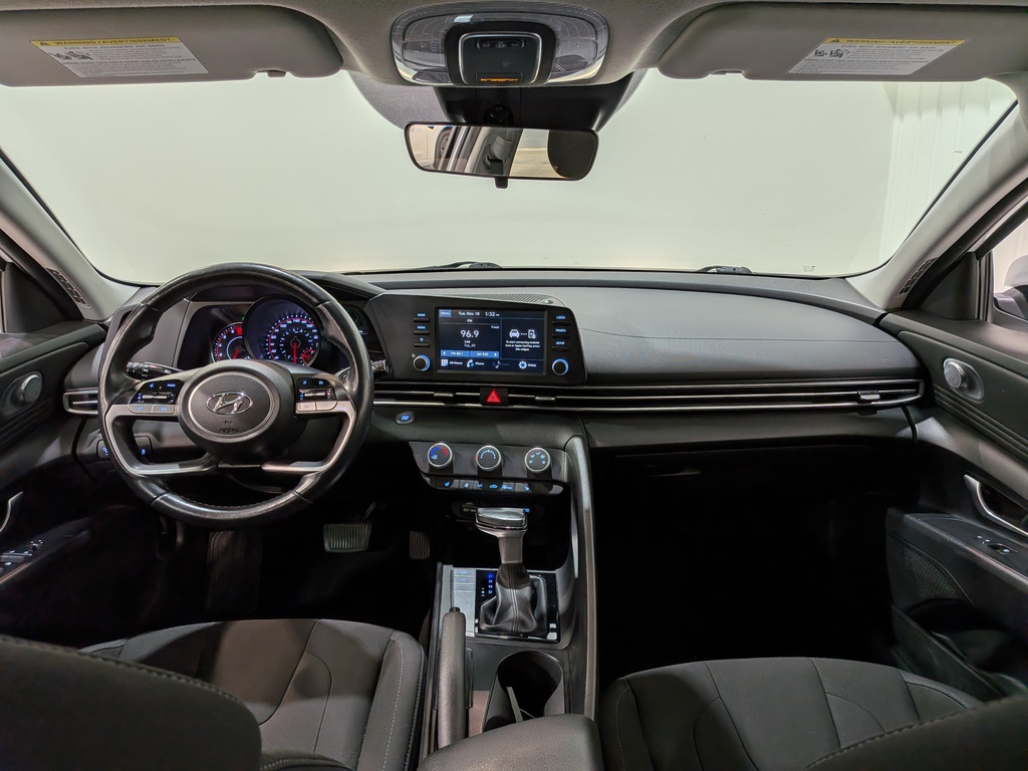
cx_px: 514
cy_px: 386
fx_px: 713
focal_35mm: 24
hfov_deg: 71.6
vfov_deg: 56.8
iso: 28
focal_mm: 4.53
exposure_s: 1/121
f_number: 1.7
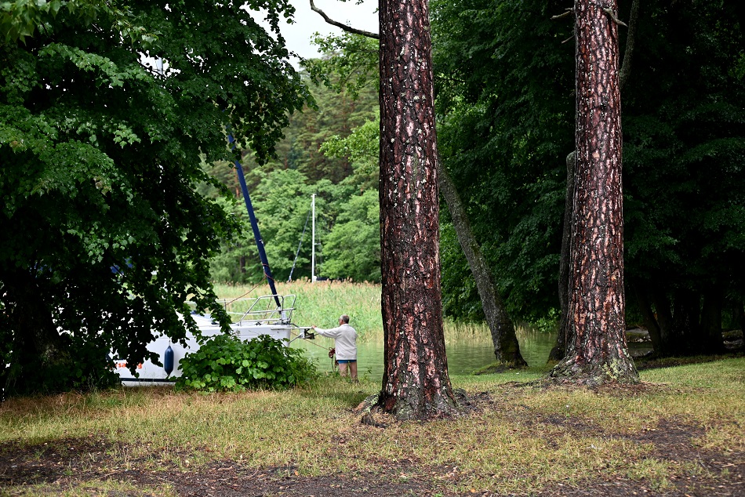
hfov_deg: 28.8
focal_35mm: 70
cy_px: 248
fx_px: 1449
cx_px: 372
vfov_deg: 19.5
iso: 220
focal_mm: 70
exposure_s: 1/500
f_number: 4.5
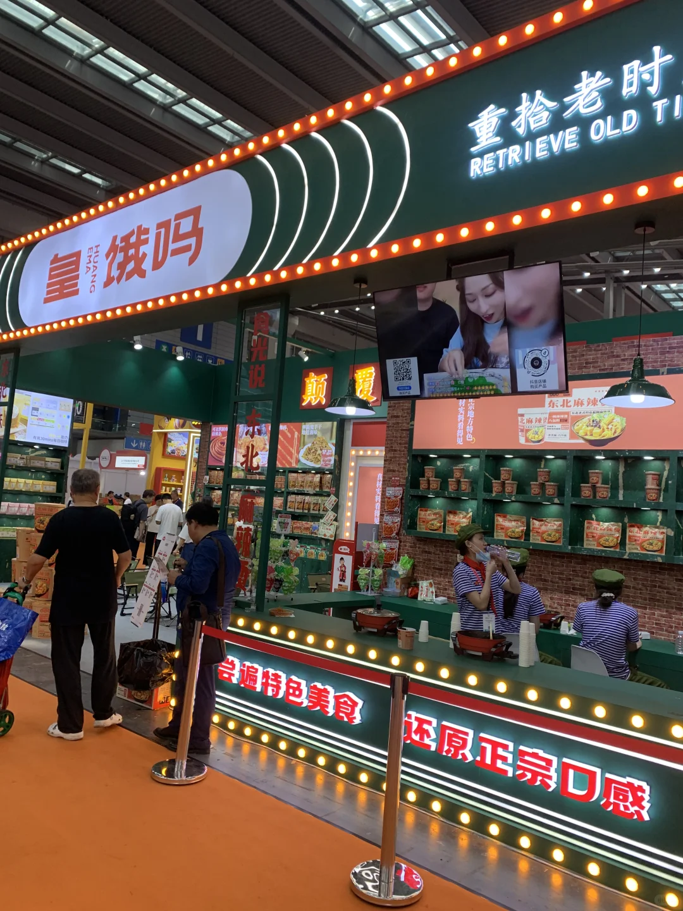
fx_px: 684
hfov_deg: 53.1
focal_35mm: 26
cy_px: 456
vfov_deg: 67.3
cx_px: 342
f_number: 1.8
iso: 64
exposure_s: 1/121
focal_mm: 4.25
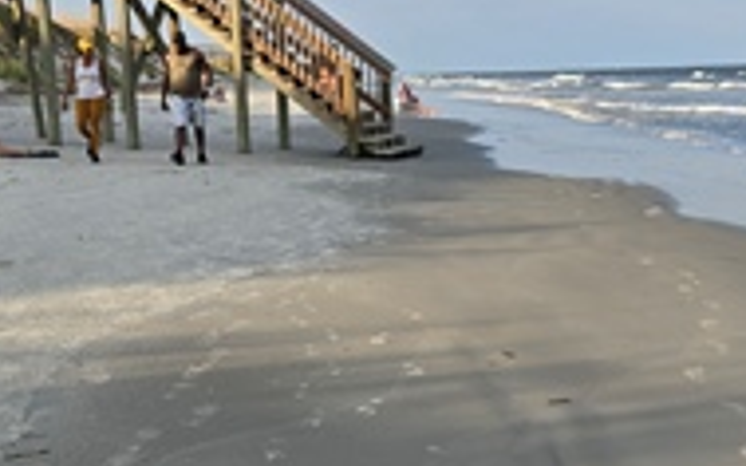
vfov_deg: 20.9
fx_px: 1260
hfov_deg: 32.8
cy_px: 265
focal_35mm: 62
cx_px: 485
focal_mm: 5.4
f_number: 1.8
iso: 25
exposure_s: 1/1262
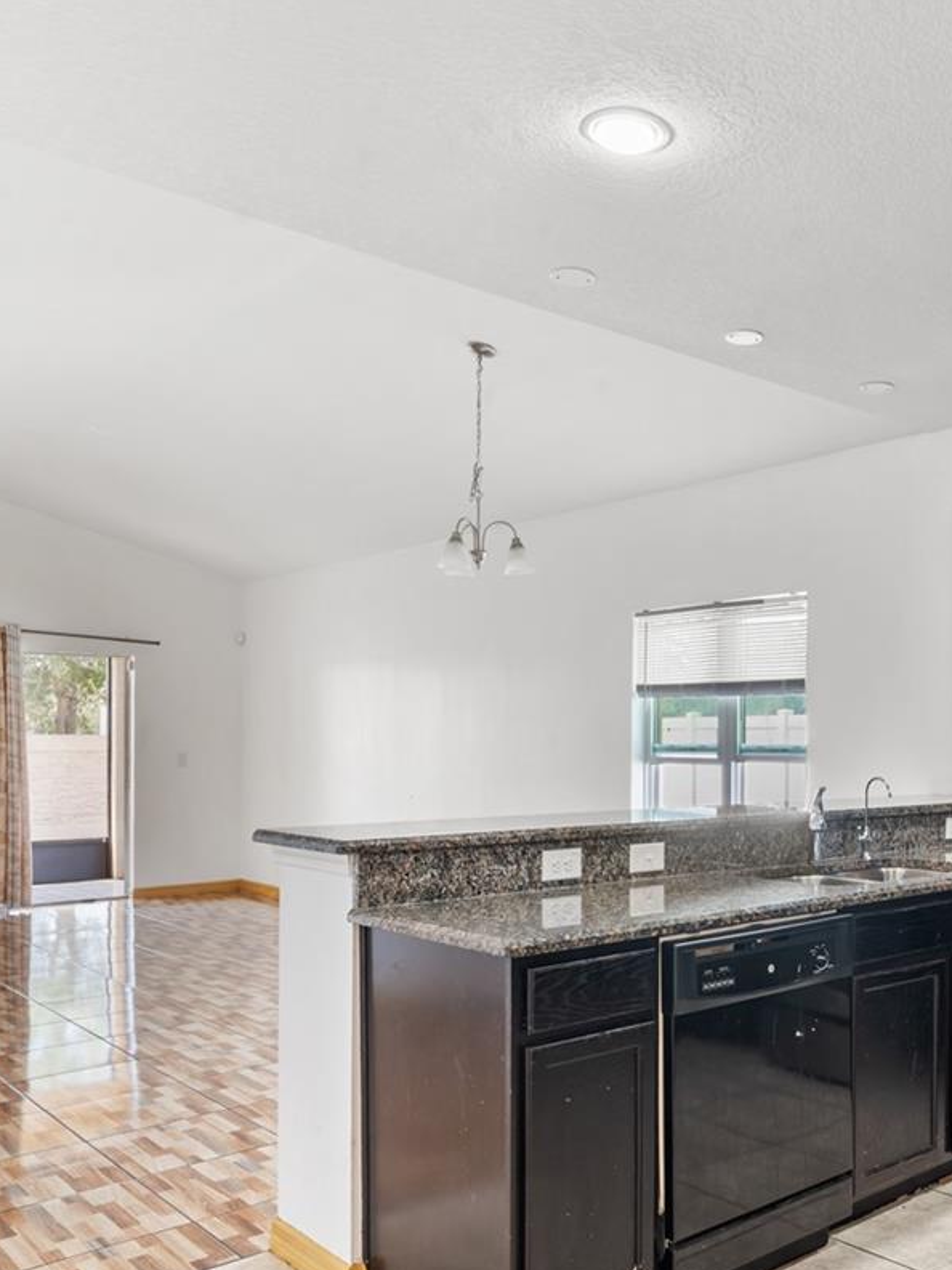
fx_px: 1210
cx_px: 753
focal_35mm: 33
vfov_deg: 55.0
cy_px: 749
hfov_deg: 41.2
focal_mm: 17
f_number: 13
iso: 200
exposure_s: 3.2
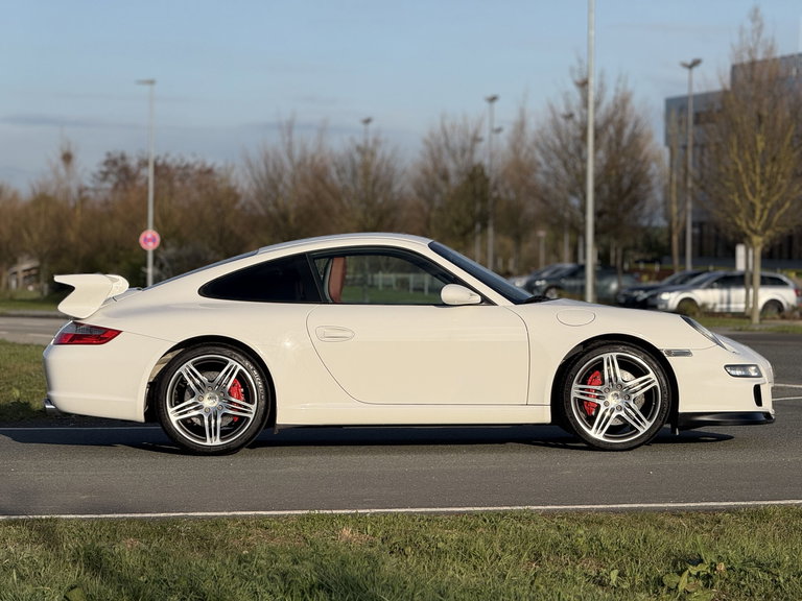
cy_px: 300
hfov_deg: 16.4
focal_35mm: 120
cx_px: 401
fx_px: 2780
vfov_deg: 12.3
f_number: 2.8
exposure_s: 1/2083
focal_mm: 15.66
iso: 50
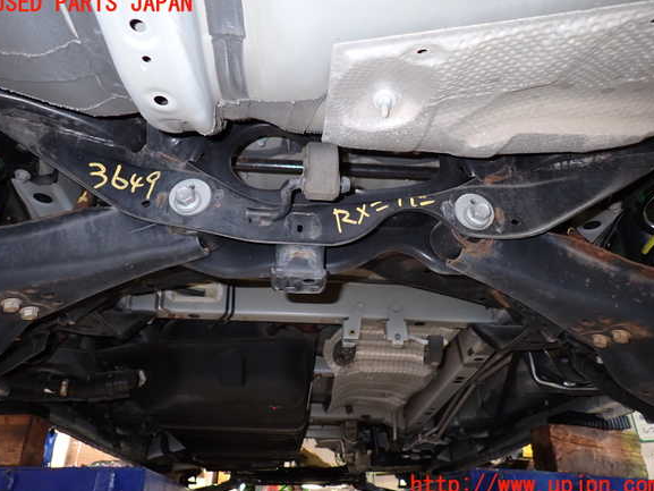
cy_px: 245
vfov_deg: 53.1
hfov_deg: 67.3
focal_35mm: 26
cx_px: 326
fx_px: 491
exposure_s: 1/30
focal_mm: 4.5
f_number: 2
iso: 200
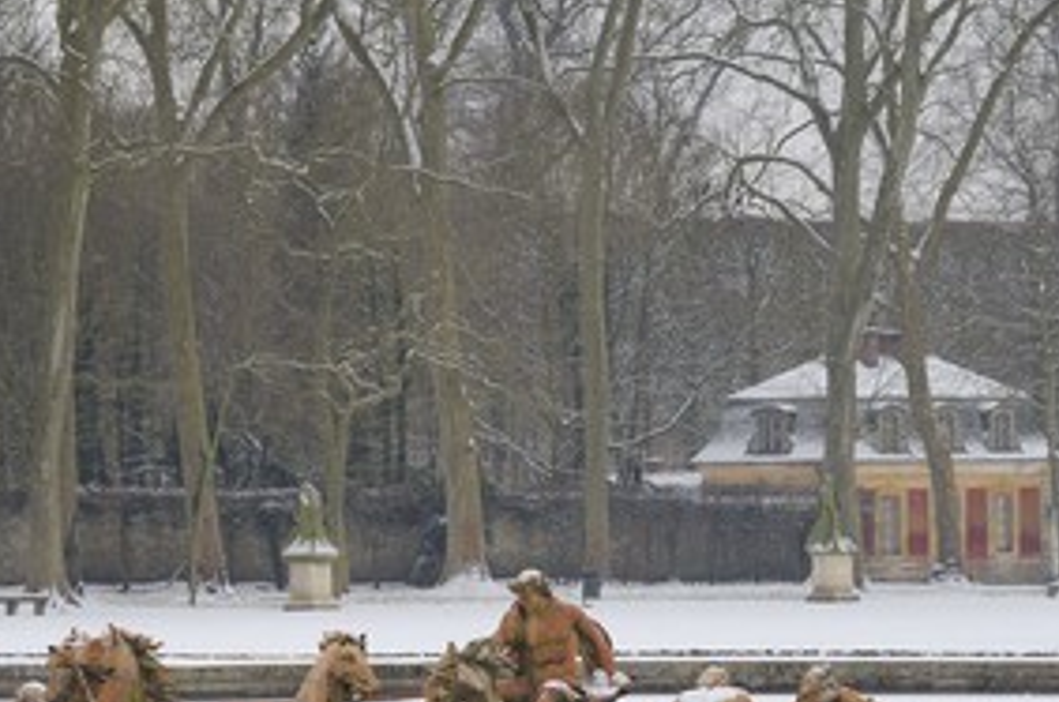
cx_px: 359
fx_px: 7900
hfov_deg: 7.7
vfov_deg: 5.1
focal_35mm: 269
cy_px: 507
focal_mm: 180
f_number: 7.1
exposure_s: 1/160
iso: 400
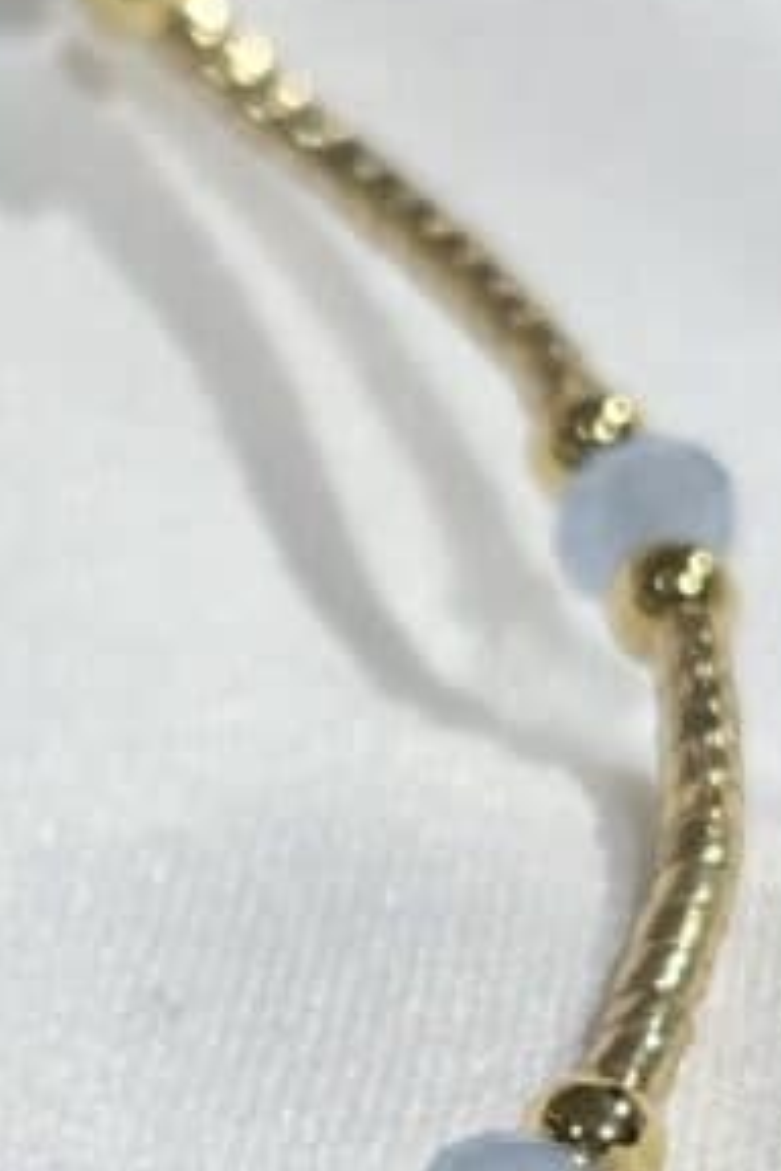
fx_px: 6248
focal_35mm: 192
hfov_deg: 7.1
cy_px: 980
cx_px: 61
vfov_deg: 10.7
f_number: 1.6
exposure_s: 1/324
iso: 32
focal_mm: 5.96
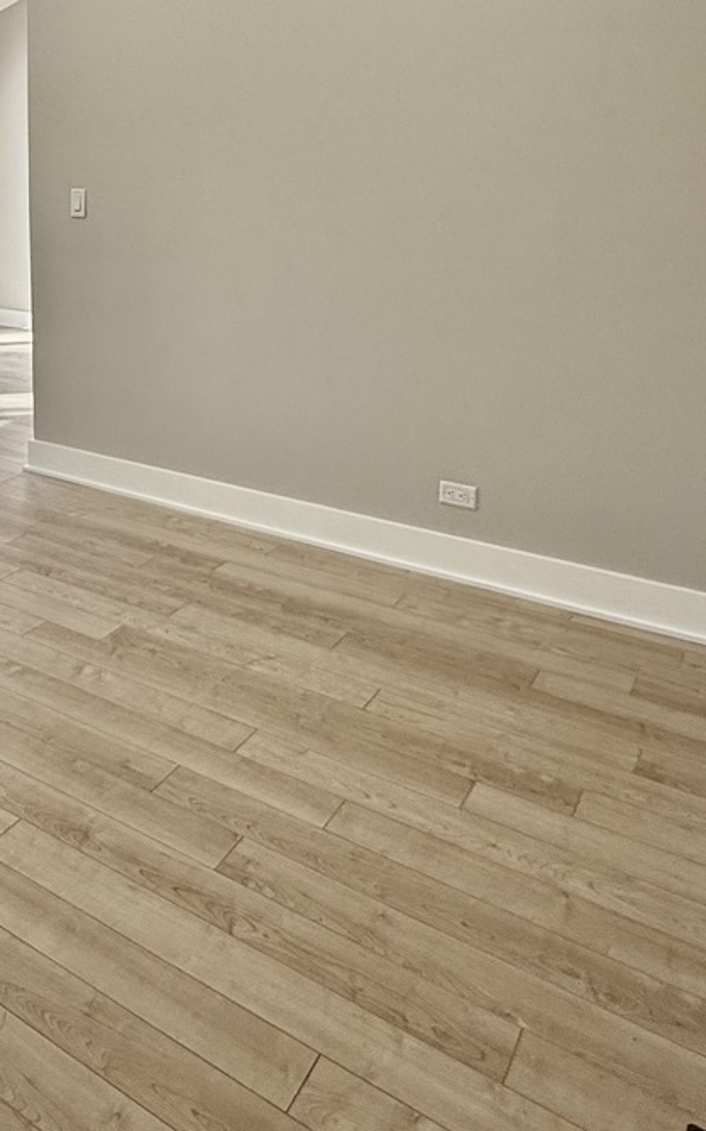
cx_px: 110
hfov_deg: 37.5
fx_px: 986
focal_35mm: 32
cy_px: 246
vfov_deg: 55.9
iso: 64
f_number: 2.2
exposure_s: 1/178
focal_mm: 2.22
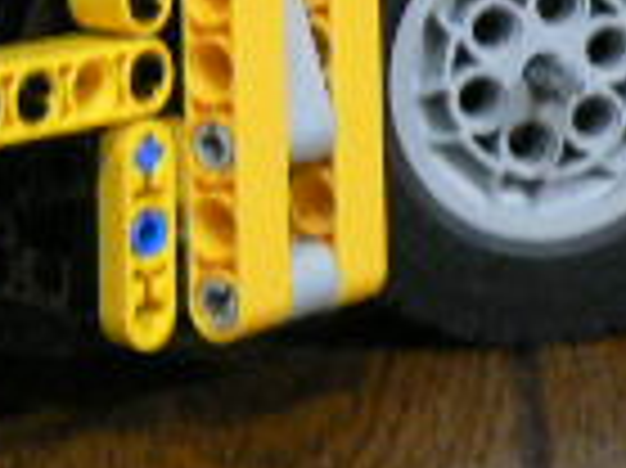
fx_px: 2999
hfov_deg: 11.9
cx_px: 221
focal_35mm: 166
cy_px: -522
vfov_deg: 8.4
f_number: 2.8
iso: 200
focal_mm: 6
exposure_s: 1/4
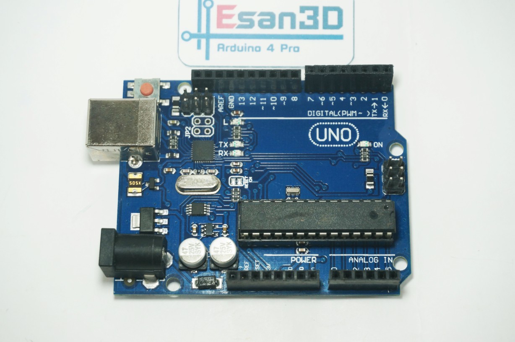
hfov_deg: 27.0
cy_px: 171
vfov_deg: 18.1
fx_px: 1072
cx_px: 258
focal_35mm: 75
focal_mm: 50
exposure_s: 1/100
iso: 400
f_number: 7.1
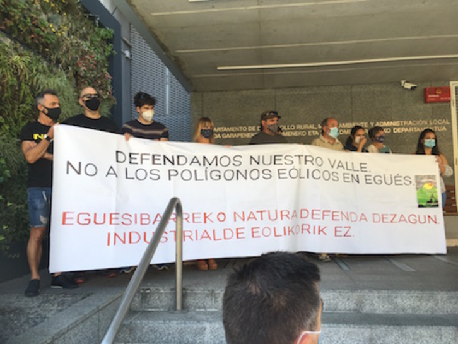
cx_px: 229
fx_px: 384
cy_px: 172
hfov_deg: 61.6
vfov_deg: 48.3
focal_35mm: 29
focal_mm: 4.15
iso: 25
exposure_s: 1/119
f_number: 2.2
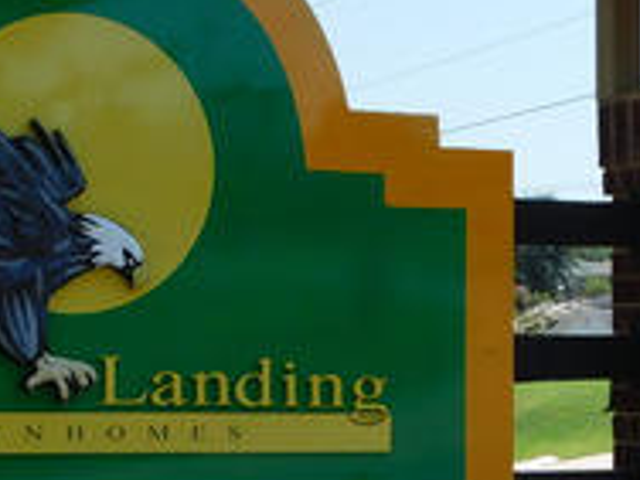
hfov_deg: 19.1
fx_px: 1886
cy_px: 289
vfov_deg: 14.5
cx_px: 123
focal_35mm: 102
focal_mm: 5.3
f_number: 3.2
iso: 125
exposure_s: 1/1000
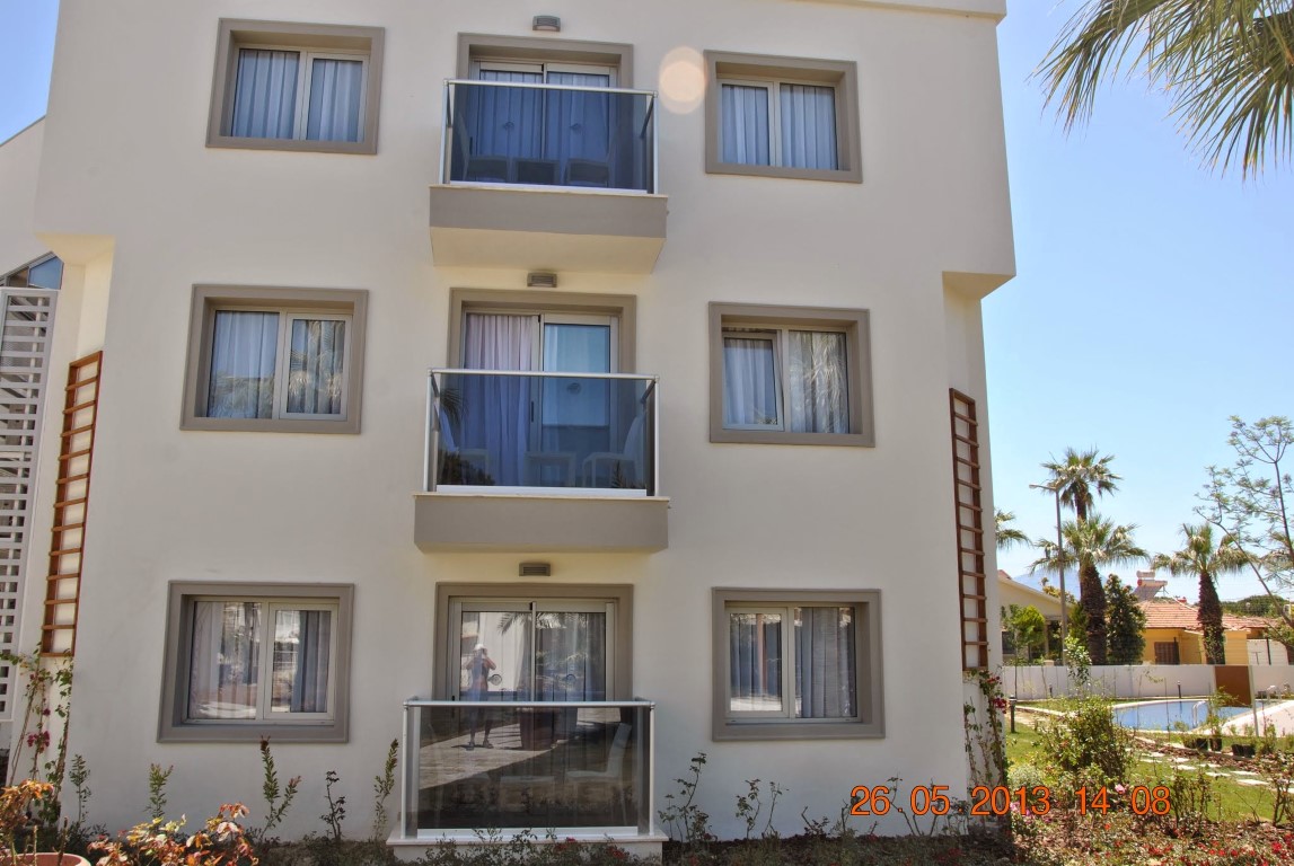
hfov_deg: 61.9
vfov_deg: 43.7
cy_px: 433
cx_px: 647
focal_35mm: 30
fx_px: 1080
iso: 100
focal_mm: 20
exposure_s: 1/200
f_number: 7.1
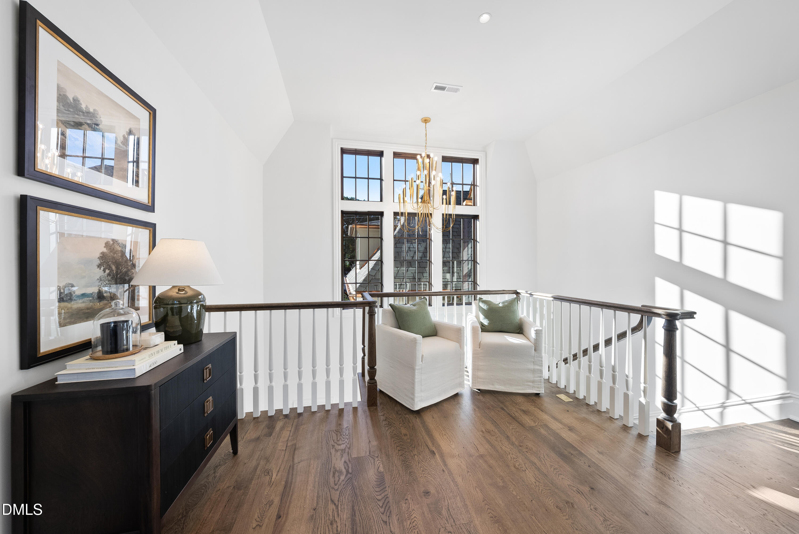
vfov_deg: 90.1
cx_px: 400
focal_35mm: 12
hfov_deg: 112.6
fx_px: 266
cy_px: 267
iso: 200
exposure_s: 1/30
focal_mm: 12
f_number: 7.1
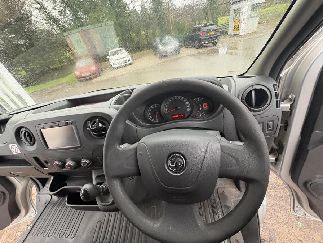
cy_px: 122
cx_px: 162
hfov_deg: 102.1
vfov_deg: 85.7
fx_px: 131
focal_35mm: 14
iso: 500
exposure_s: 1/60
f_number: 2.2
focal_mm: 2.22
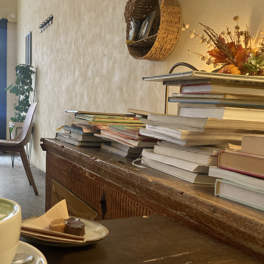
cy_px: 138
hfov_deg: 41.5
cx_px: 63
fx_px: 337
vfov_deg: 42.8
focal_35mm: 39
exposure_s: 1/50
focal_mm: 3.99
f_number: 1.8
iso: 320
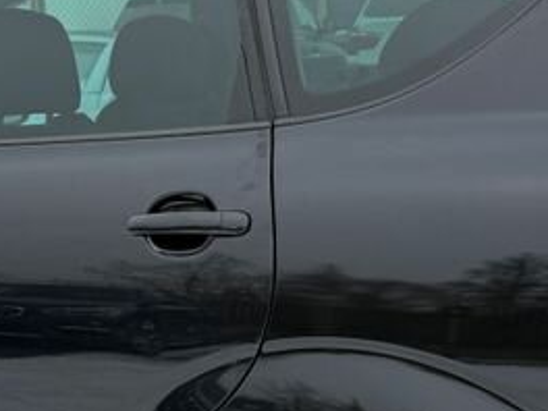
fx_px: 1472
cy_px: 357
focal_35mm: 93
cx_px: 187
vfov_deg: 15.7
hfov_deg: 21.0
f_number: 1.78
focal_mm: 6.76
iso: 80
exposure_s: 1/637
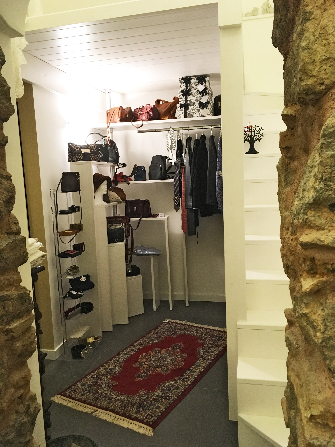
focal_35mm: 29
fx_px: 374
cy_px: 224
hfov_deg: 48.2
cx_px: 168
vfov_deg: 61.7
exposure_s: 1/25
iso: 200
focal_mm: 4.15
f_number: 2.2
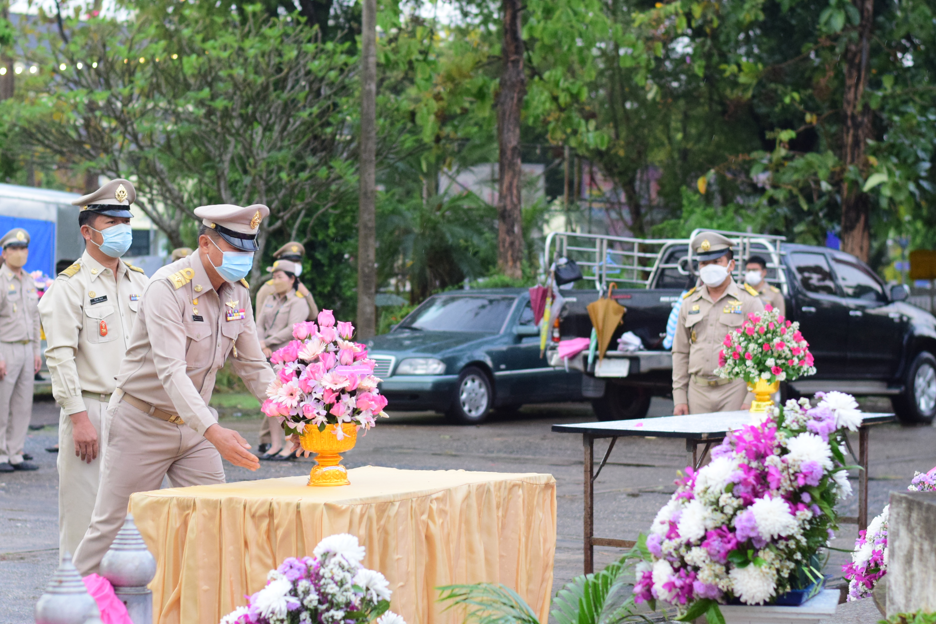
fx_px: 2496
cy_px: 320
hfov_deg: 21.2
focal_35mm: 96
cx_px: 428
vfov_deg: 14.3
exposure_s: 1/400
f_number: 3.2
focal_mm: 50
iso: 1600
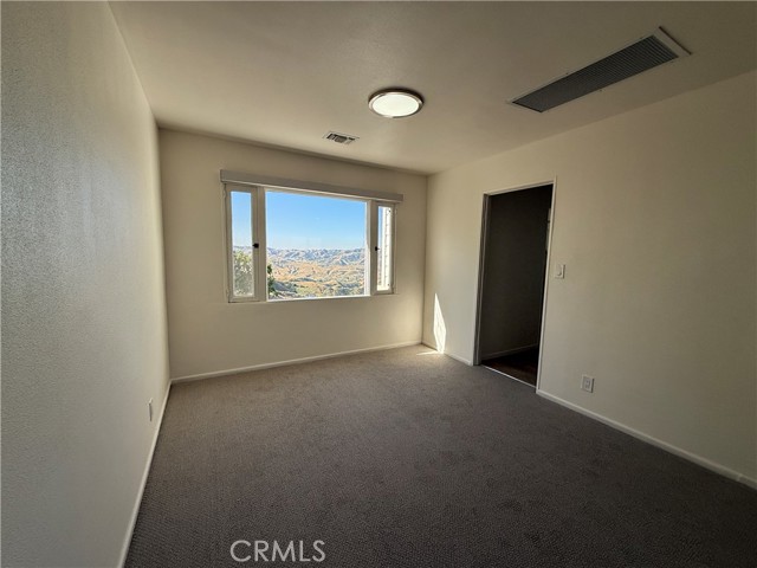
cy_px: 284
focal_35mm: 14
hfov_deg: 102.1
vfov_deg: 85.7
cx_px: 378
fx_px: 306
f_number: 2.2
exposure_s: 1/651
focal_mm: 2.22
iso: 50
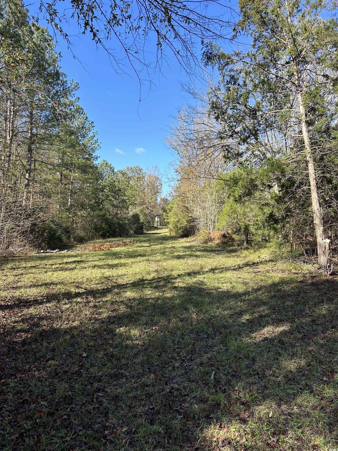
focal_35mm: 26
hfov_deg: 53.1
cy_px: 226
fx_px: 338
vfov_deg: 67.3
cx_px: 169
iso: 50
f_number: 1.5
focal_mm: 5.7
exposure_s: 1/1295
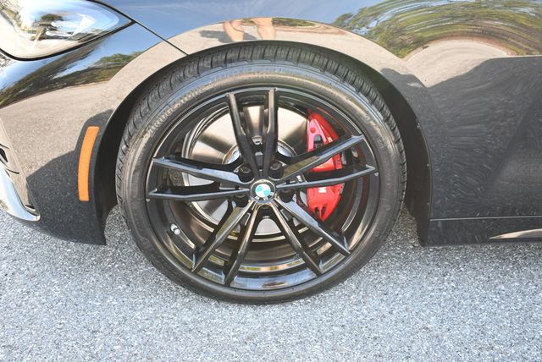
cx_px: 271
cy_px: 181
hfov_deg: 44.5
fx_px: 663
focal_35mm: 44
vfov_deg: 30.6
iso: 560
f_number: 3.8
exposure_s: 1/250
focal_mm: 22
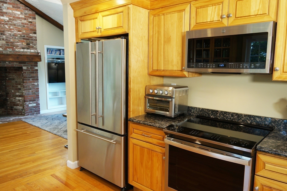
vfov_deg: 47.8
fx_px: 215
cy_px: 96
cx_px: 144
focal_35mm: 27
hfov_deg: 67.4
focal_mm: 18
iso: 320
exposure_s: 1/50
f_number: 4
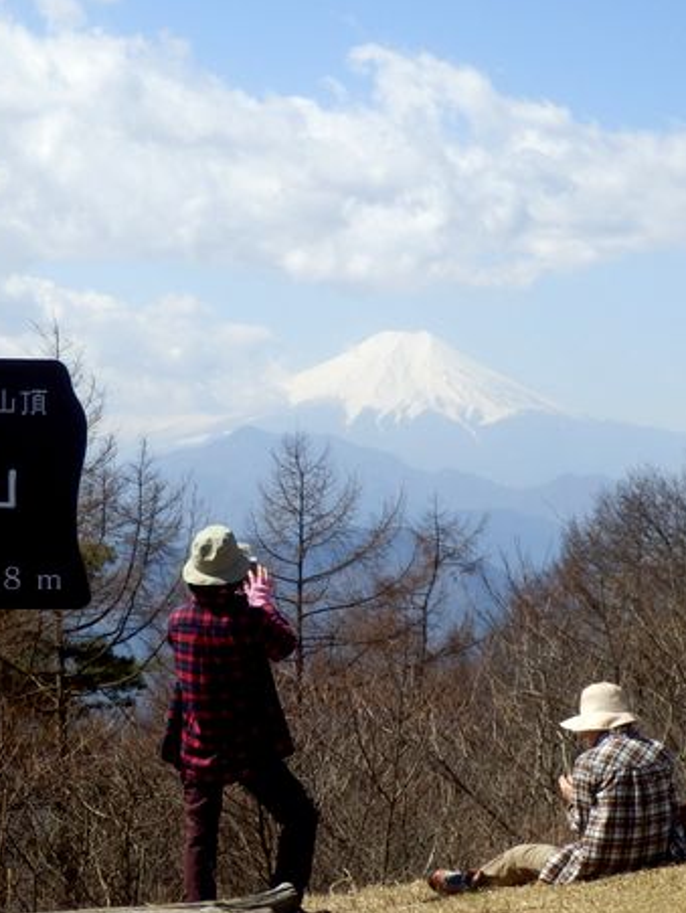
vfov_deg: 19.4
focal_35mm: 101
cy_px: 569
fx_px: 2665
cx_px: 330
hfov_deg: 14.7
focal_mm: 10
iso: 80
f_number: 4.5
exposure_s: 1/640
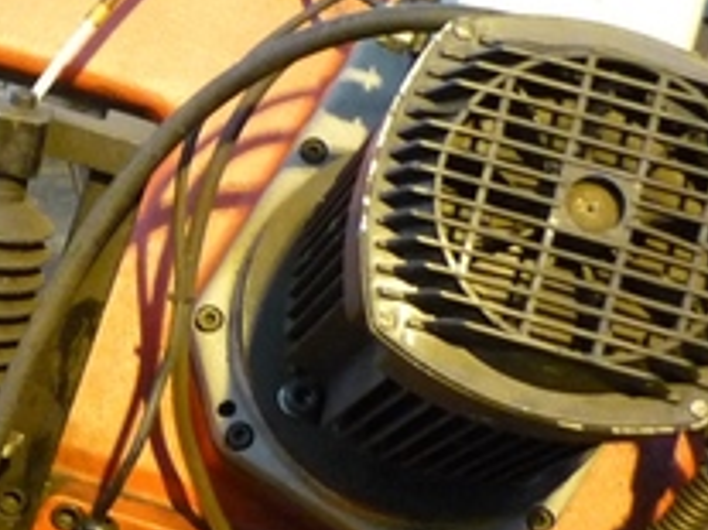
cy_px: 376
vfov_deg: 14.5
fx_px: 2085
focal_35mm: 102
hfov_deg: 17.8
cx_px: -257
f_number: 2.8
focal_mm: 5.5
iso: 400
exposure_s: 1/10
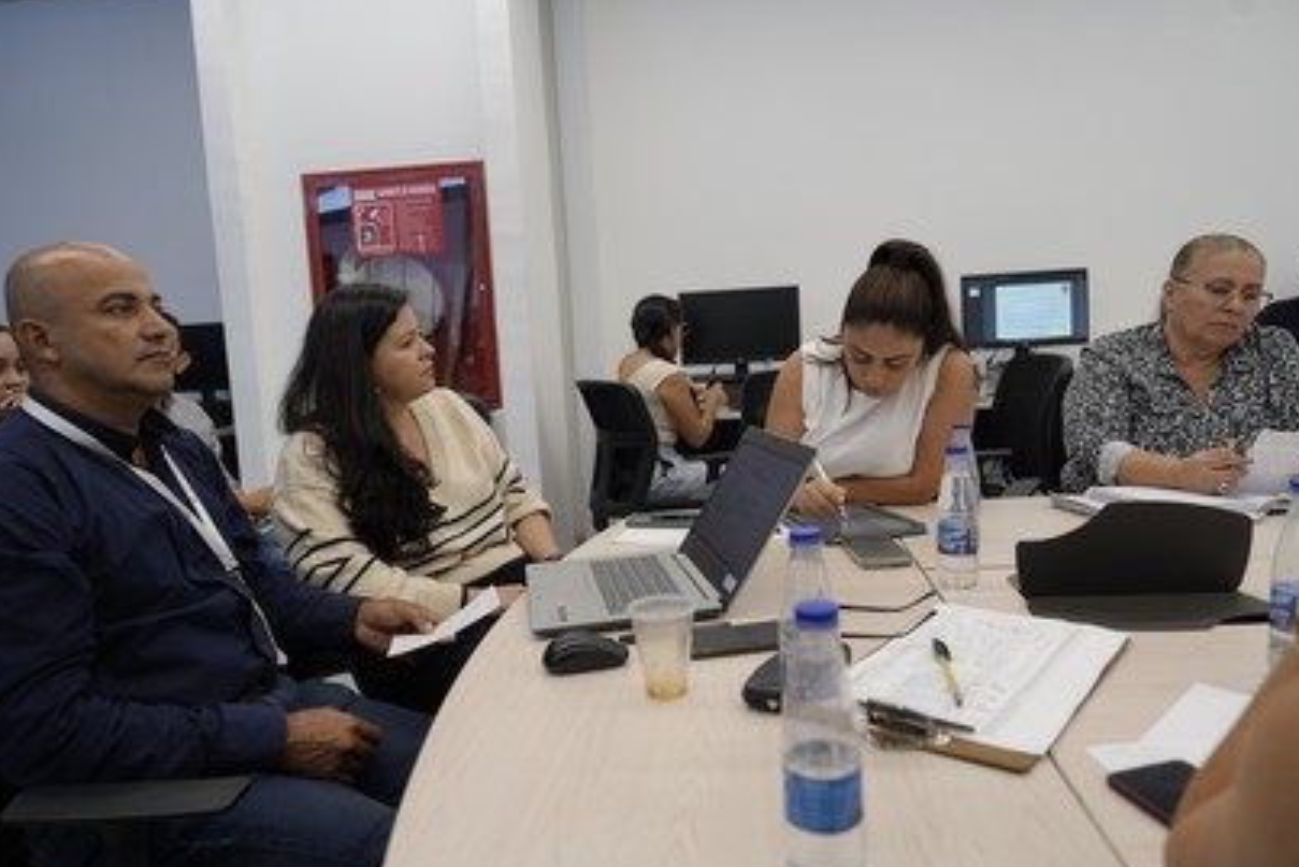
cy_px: 435
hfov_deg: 71.5
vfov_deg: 51.3
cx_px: 654
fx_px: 902
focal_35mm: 25
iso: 640
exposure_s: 1/160
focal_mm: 24
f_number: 4
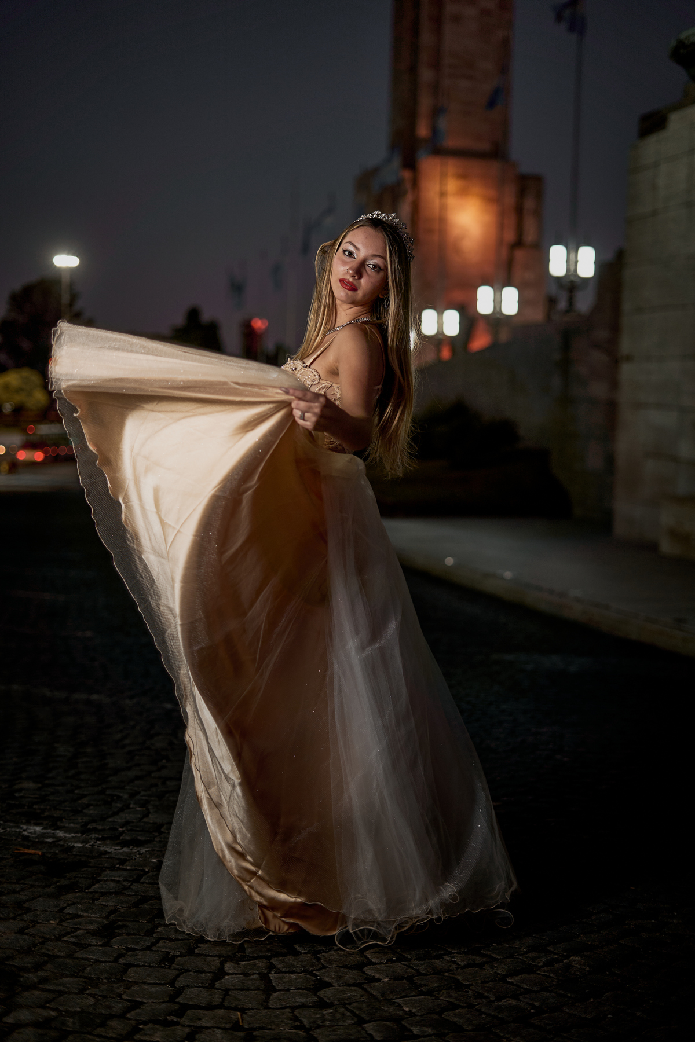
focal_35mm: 50
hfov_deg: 27.0
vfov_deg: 39.6
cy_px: 521
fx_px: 1448
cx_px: 348
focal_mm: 50
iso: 160
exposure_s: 1/80
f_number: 2
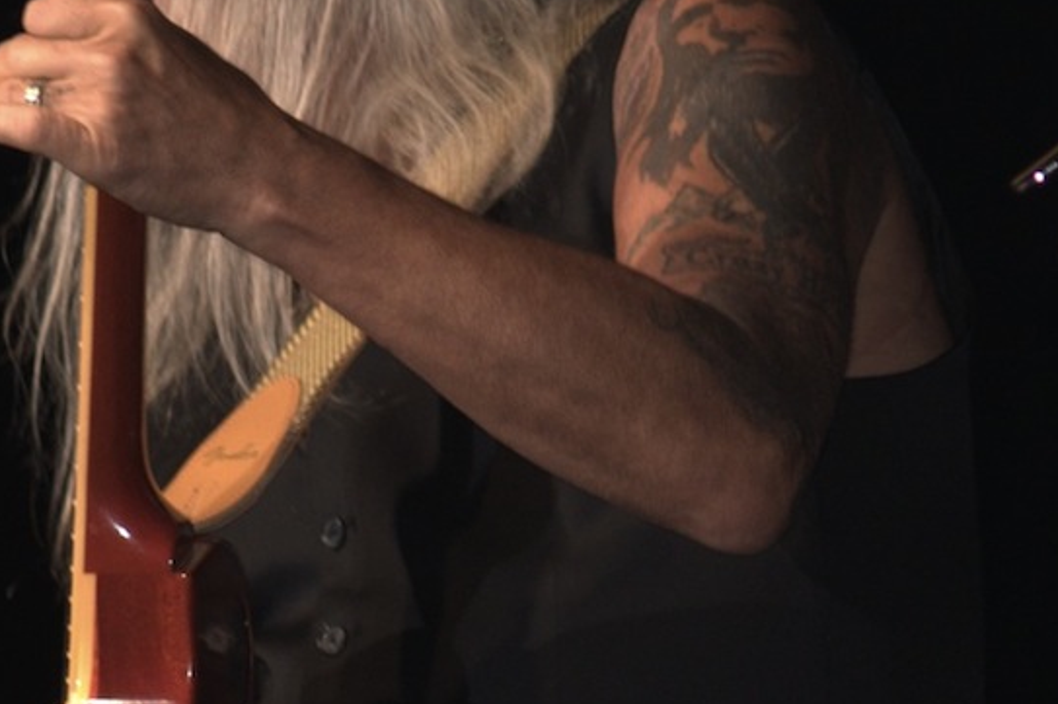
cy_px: 557
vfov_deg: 2.0
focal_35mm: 671
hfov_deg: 3.1
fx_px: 19692
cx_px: 433
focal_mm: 135
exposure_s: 1/60
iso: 640
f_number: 4.2
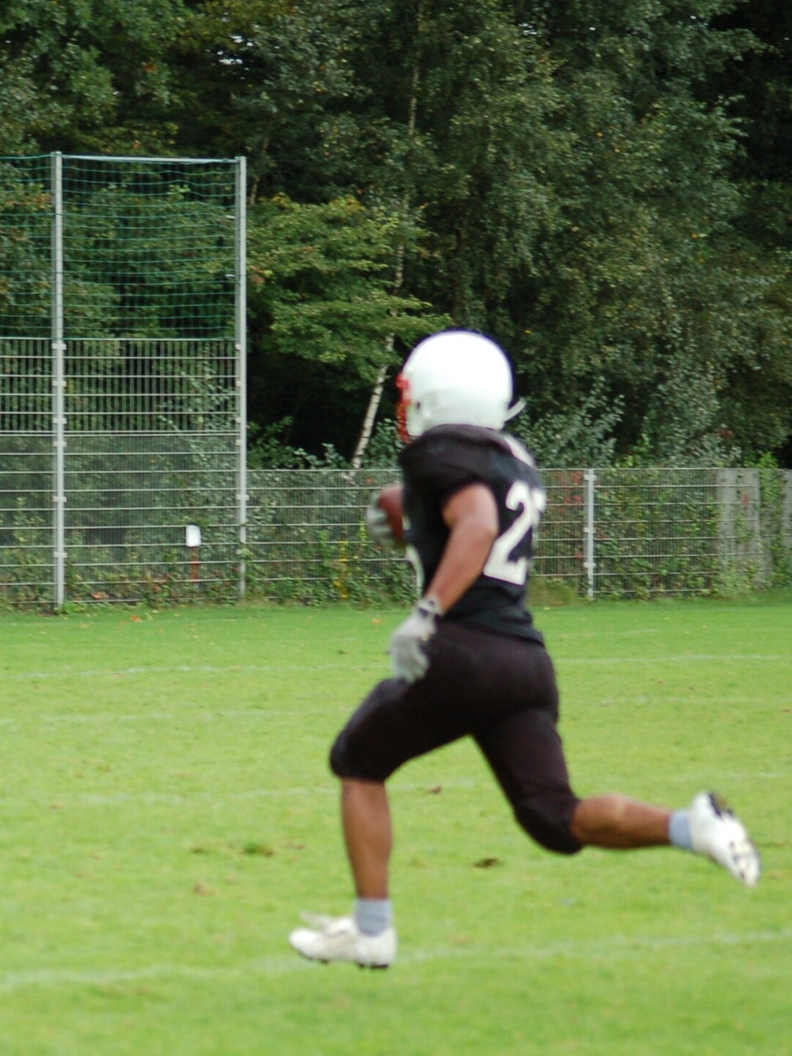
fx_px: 6649
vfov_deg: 9.1
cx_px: 81
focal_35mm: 218
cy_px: 528
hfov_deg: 6.8
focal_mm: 100
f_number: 4.2
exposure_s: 1/500
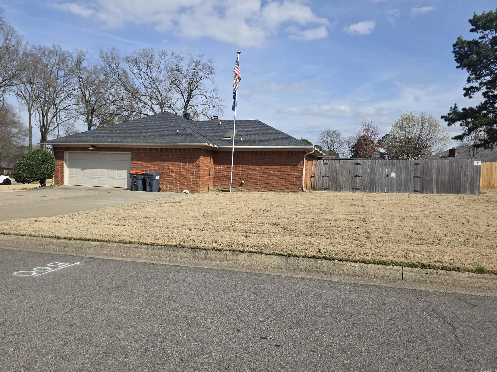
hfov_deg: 73.9
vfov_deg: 58.9
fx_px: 330
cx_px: 248
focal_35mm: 23
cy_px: 186
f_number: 1.7
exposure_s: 1/6809
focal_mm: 6.3
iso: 80
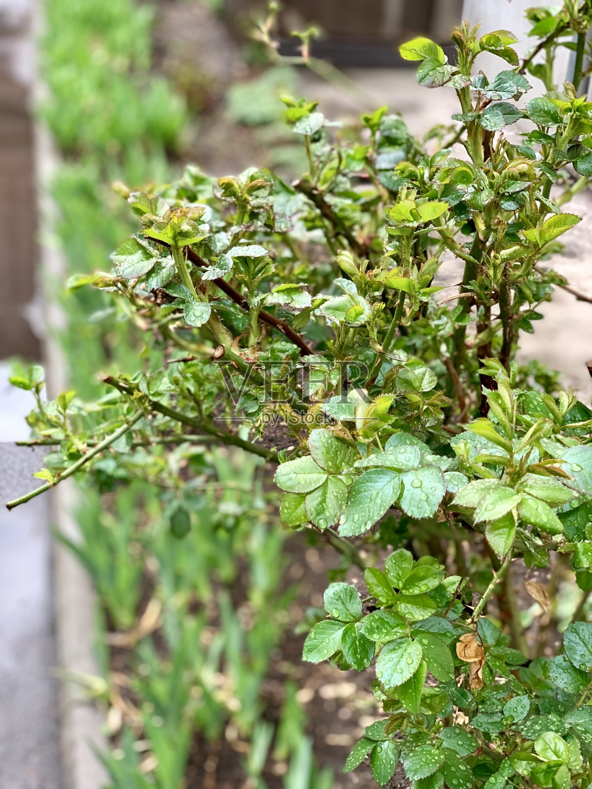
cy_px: 394
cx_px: 296
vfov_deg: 36.8
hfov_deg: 28.0
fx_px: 1186
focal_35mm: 52
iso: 125
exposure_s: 1/80
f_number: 2.4
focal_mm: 6
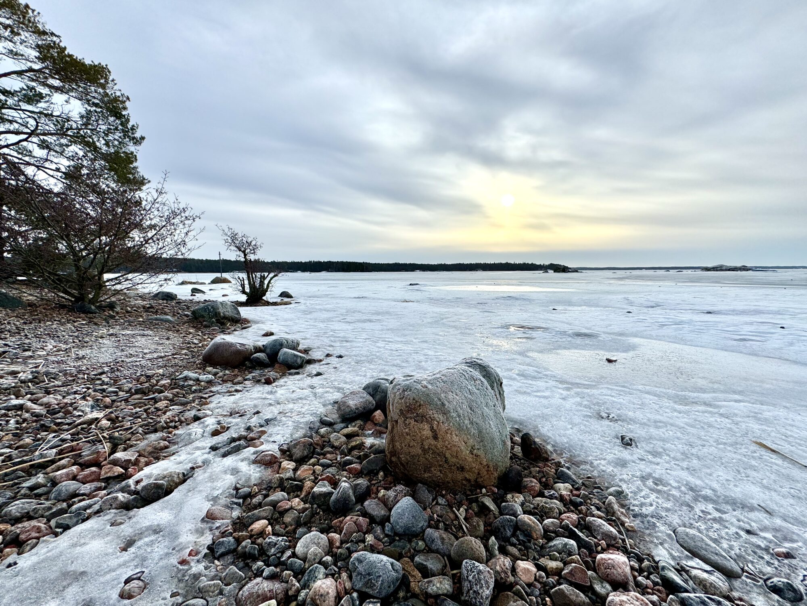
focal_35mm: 14
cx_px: 404
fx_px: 326
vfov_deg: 85.7
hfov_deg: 102.1
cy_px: 303
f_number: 2.2
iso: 50
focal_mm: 2.22
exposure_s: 1/1420
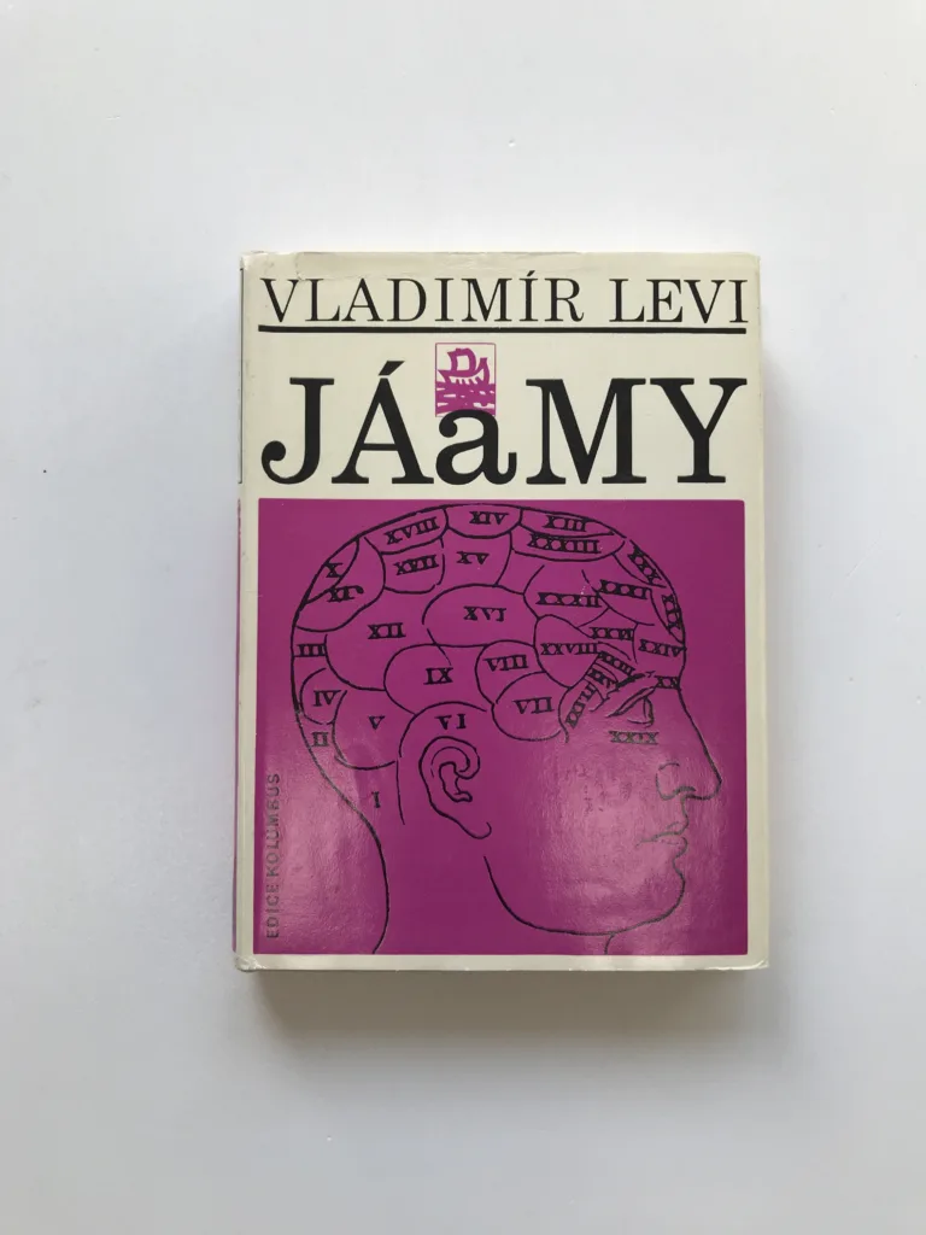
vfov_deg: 63.4
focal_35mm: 28
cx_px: 463
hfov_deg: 49.7
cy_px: 618
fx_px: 999
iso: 20
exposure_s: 1/123
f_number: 1.8
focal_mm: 3.99
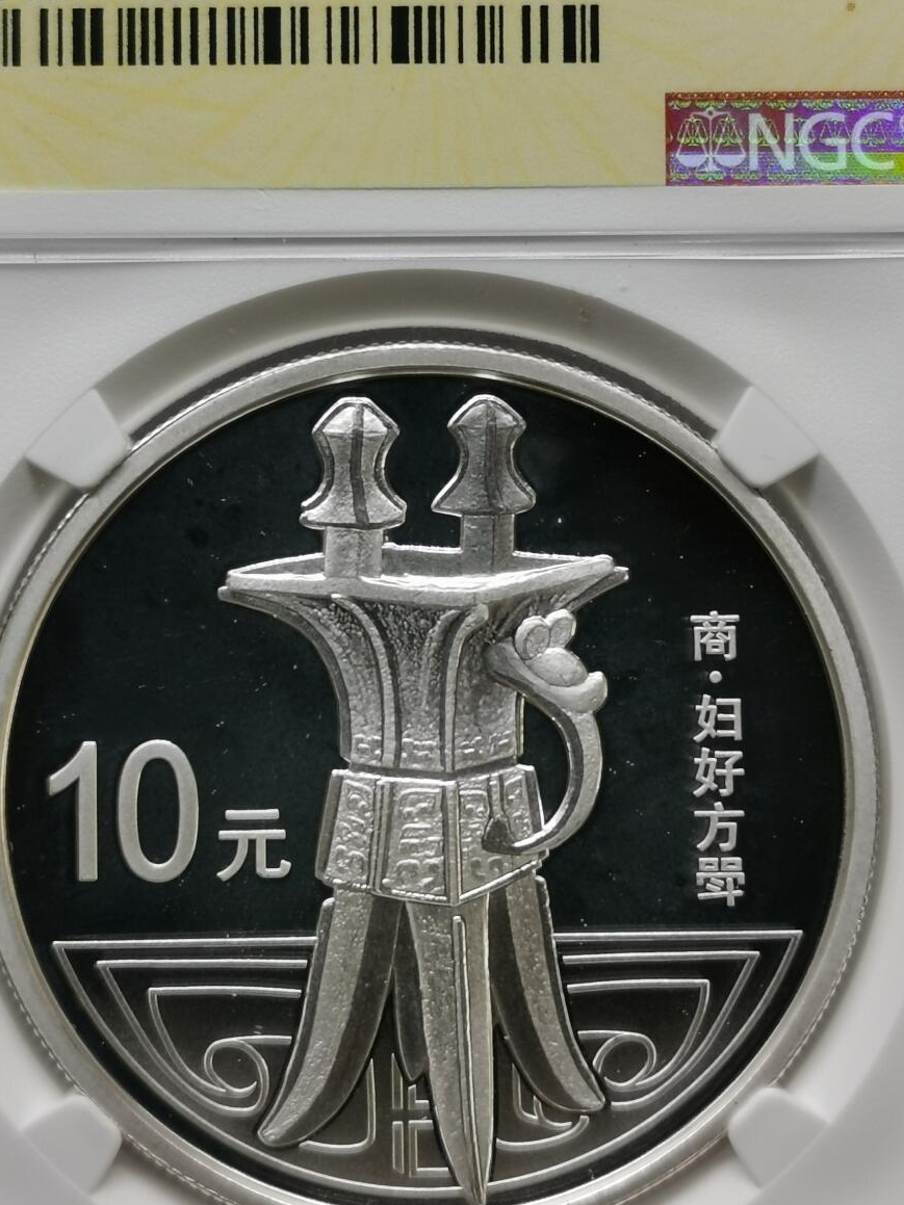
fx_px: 3030
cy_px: 443
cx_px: 450
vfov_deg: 22.4
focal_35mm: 87
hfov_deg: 17.0
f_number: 1.6
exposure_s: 1/100
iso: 64
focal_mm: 5.56
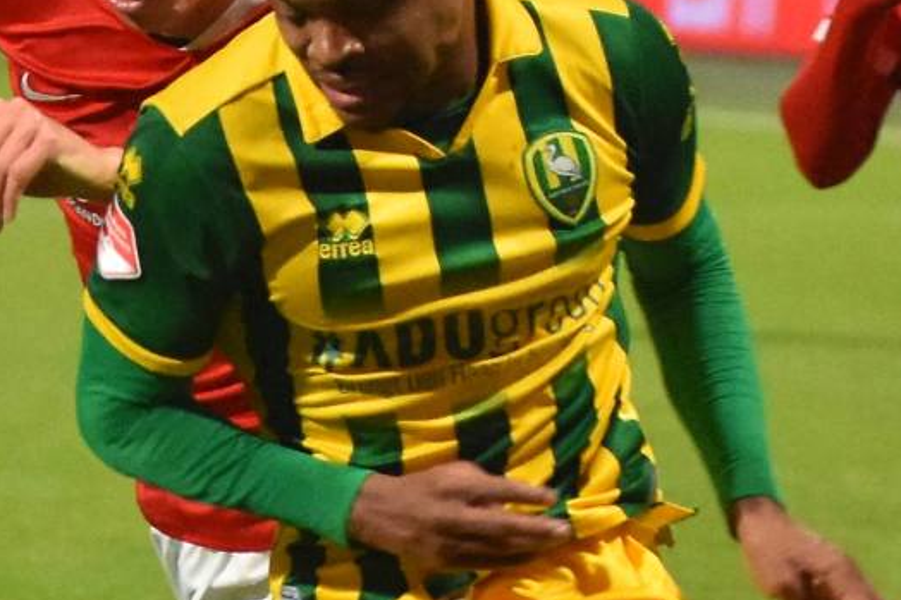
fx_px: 10733
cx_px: 213
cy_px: 695
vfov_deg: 3.2
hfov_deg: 4.8
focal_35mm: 429
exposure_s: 1/640
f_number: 2.8
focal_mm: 78
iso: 4000
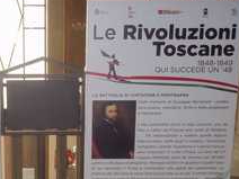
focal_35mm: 68
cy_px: 152
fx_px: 469
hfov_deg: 27.9
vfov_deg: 21.3
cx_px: 45
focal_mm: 6.5
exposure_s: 1/30
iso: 160
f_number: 3.1
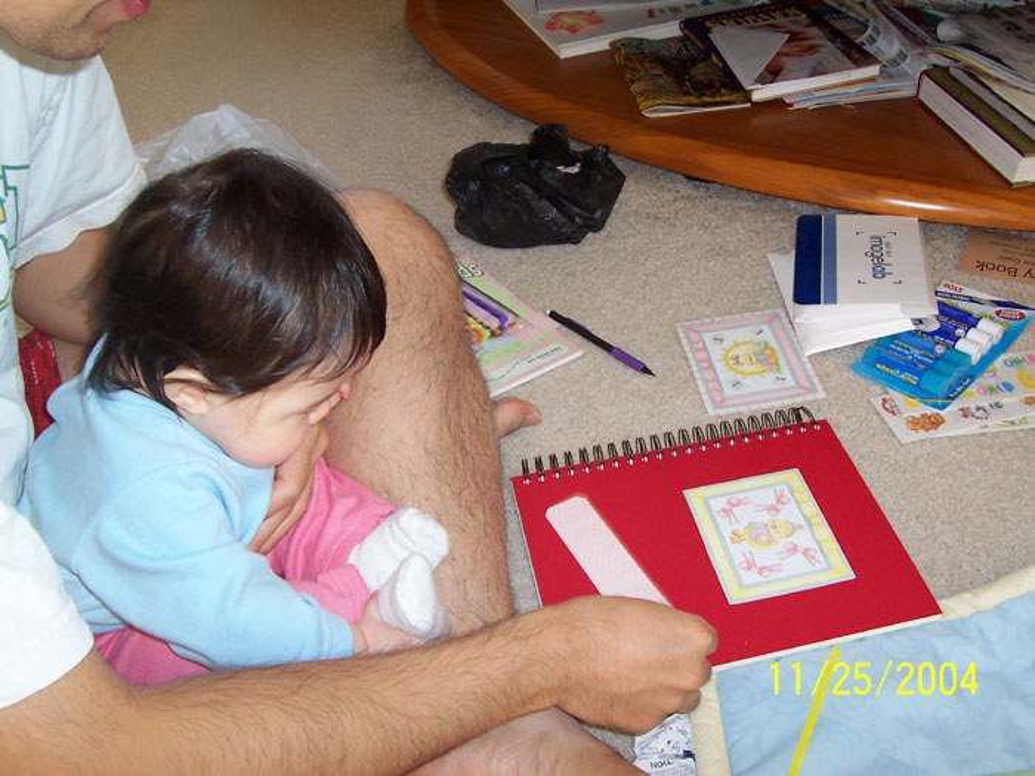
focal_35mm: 37
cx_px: 518
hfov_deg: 50.1
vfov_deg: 38.7
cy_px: 388
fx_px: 1106
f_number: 2.8
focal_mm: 5.6
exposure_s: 1/60
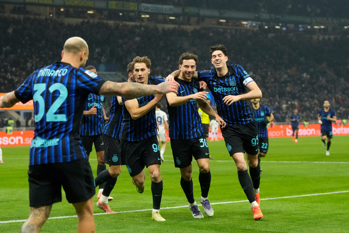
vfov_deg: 13.0
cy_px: 116
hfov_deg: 19.5
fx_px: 1018
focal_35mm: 105
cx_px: 174
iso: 4000
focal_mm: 70
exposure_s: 1/2000
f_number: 3.2
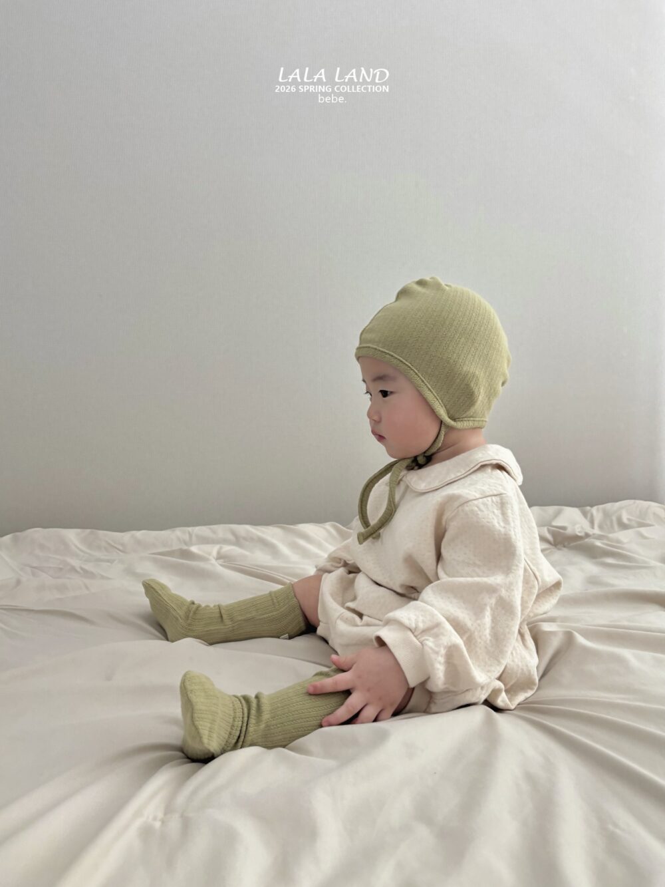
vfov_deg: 67.3
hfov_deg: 53.1
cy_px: 444
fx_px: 666
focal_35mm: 26
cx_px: 332
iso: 125
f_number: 1.6
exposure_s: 1/83
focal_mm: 5.96
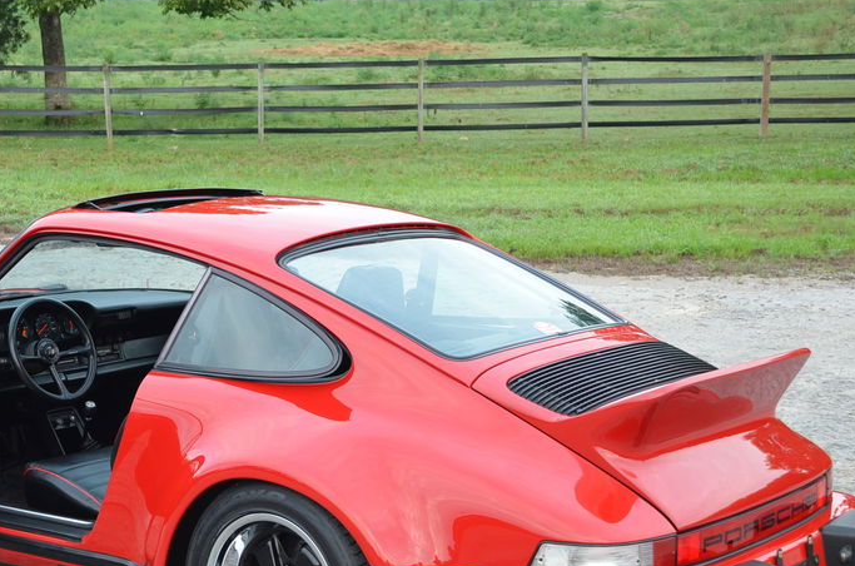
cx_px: 258
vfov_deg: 18.8
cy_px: 373
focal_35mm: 72
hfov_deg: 27.9
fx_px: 1706
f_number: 5
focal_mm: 32
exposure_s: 1/100
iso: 400
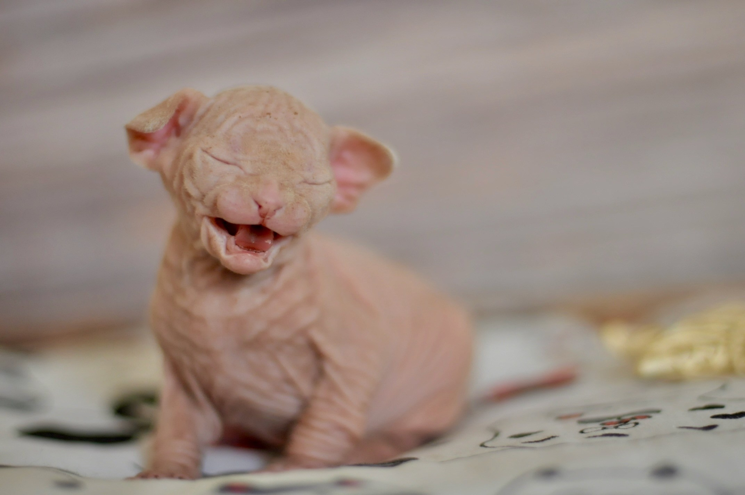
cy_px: 248
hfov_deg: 27.0
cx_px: 372
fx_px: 1550
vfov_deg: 18.1
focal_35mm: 75
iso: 800
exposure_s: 1/1250
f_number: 1.4
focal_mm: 50
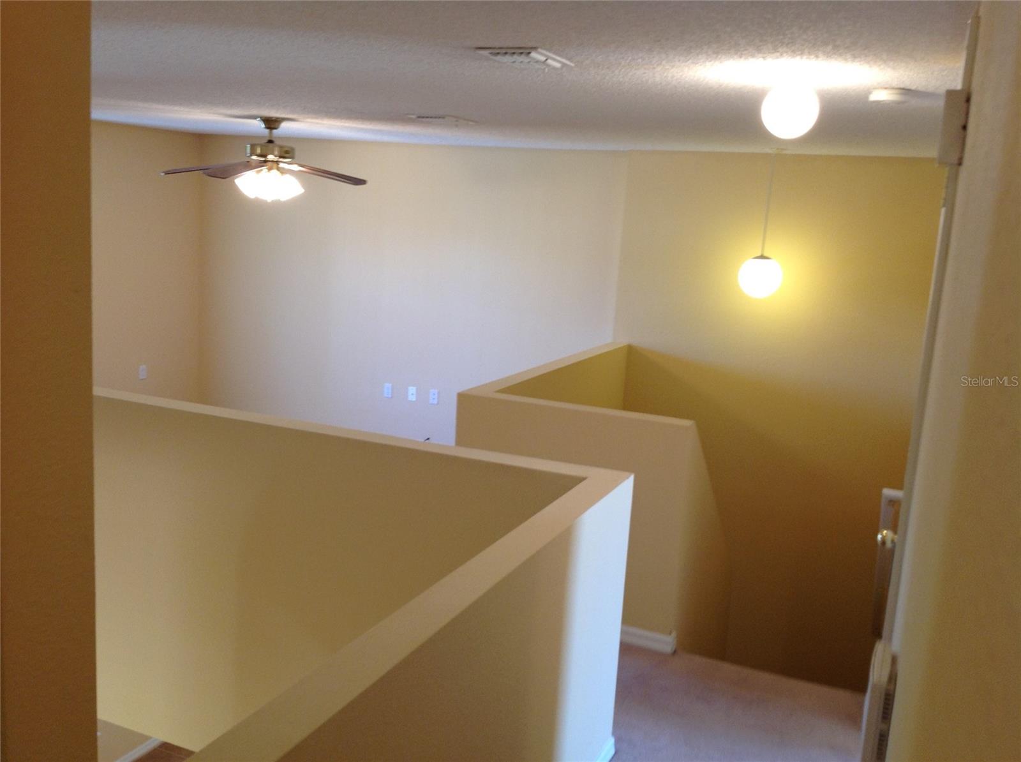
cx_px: 510
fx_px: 1030
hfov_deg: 52.7
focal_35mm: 35
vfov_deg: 40.6
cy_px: 381
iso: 50
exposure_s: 1/17
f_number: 2.4
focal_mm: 4.28
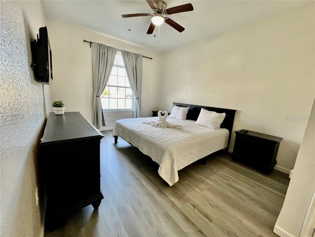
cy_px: 118
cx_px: 158
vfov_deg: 89.9
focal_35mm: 13
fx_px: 118
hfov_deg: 106.2
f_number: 1.8
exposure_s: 1/99
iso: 200
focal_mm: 1.57
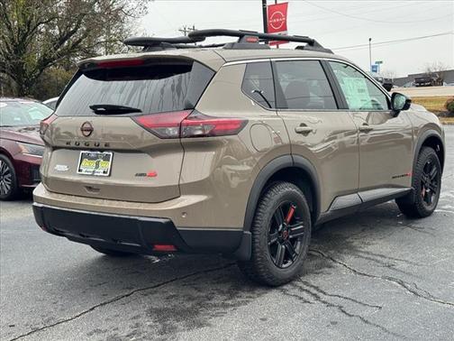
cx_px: 227
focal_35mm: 48
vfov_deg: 30.3
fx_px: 630
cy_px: 170
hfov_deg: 39.7
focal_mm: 6.76
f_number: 1.78
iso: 64
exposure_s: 1/179
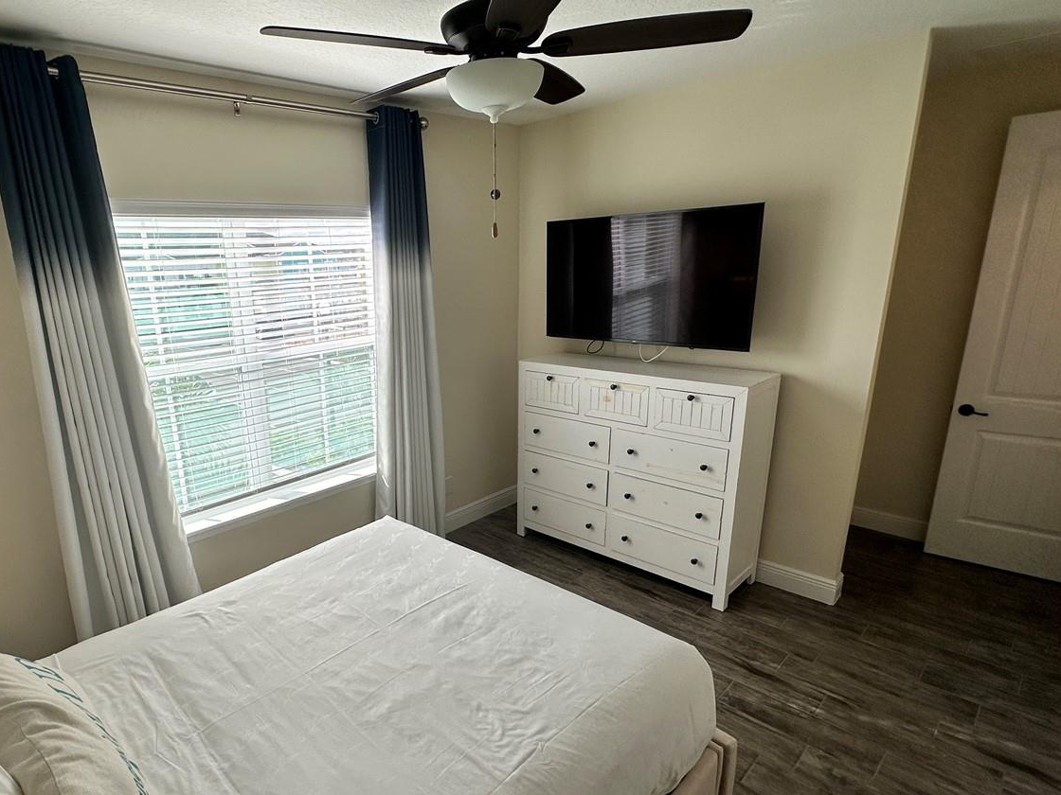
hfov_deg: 80.3
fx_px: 613
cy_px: 432
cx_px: 400
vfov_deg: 65.9
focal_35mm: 20
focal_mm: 2.22
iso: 40
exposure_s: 1/396
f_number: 2.2
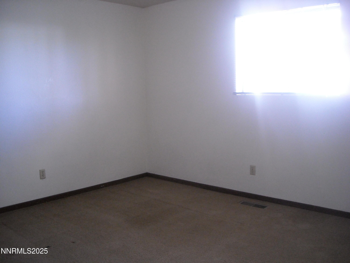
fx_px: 354
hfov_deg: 52.6
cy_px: 132
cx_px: 175
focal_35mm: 35
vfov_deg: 40.7
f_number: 2.8
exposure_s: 1/54
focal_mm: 5.7
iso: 400
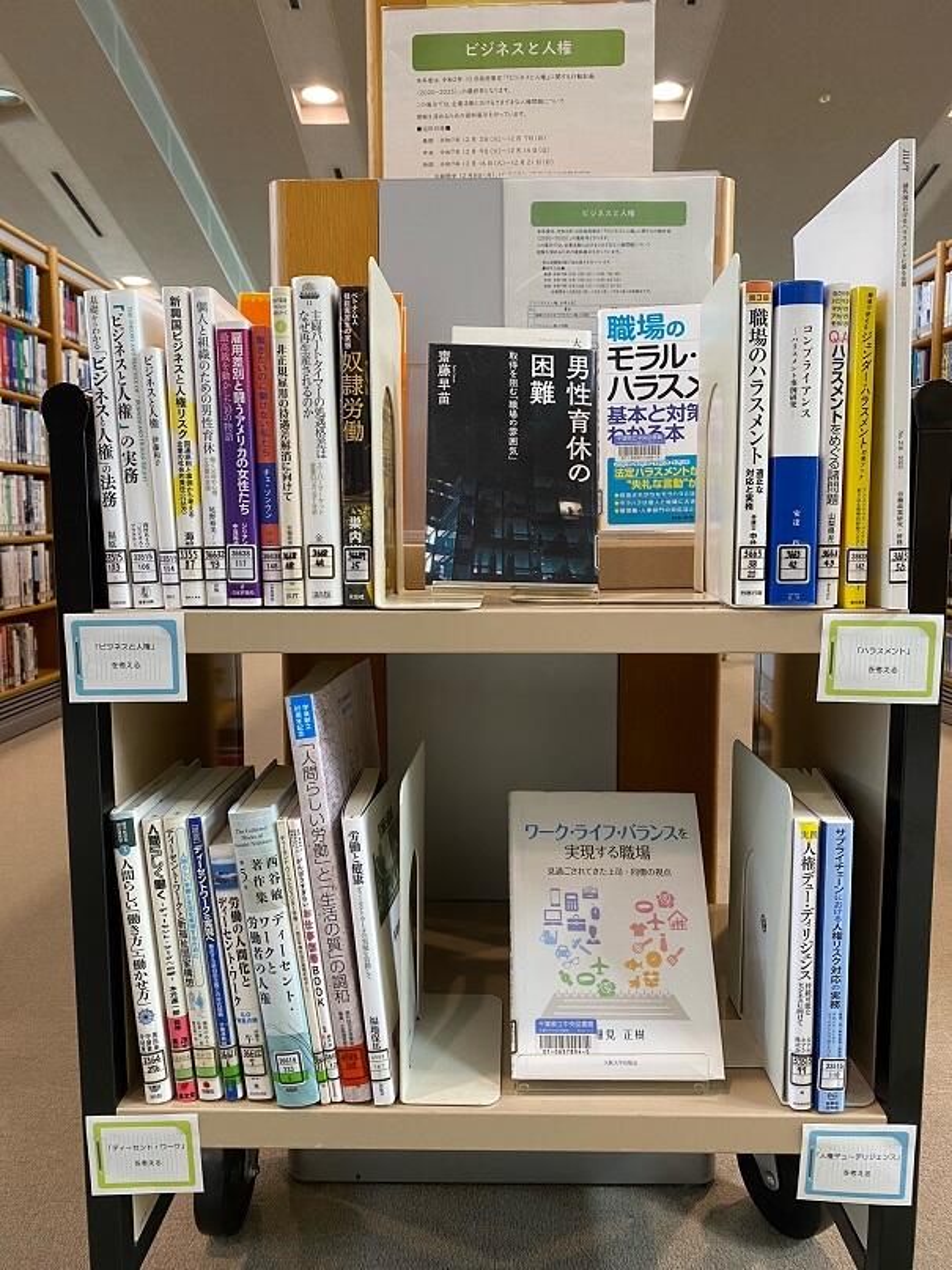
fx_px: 954
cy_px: 635
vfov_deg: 67.3
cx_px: 476
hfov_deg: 53.1
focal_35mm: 26
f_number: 1.8
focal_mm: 4.25
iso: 100
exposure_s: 1/50
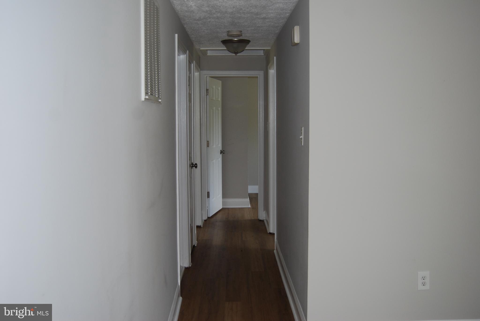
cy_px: 160
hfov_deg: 53.1
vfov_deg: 37.0
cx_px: 240
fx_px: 480
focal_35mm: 36
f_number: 4
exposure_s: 1/60
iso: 200
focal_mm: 24
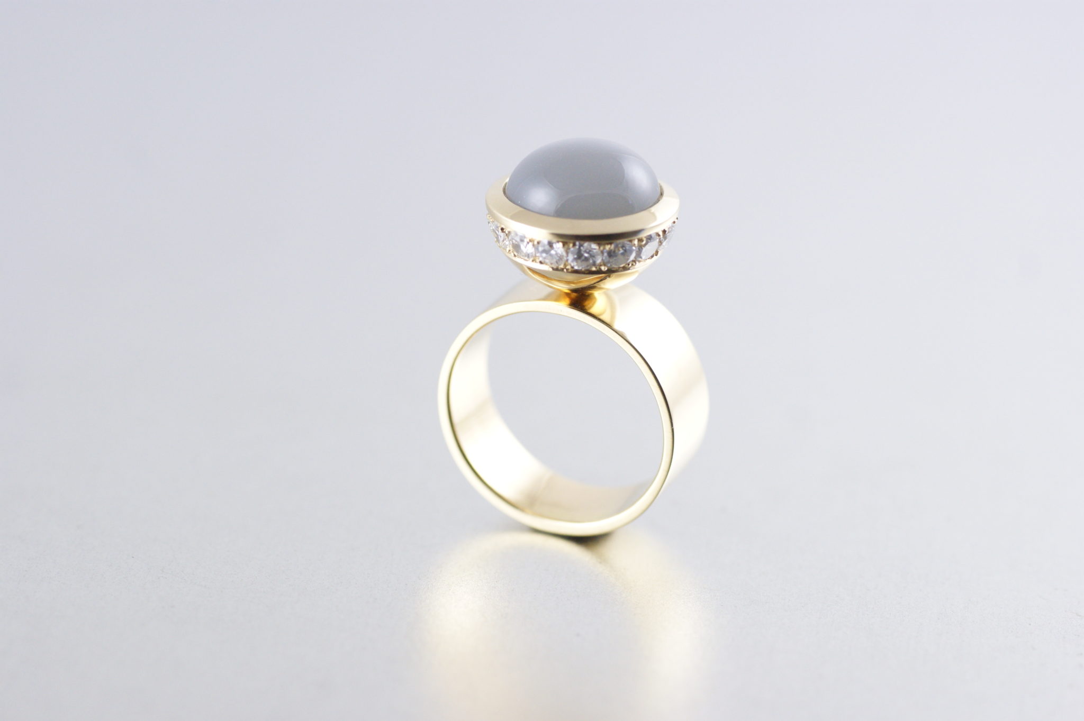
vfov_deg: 13.0
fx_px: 3160
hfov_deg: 19.5
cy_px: 360
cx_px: 542
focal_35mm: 105
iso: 800
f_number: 5.6
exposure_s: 1/320
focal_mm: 70
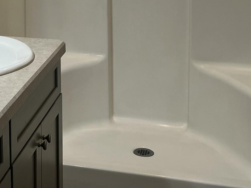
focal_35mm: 79
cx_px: 13
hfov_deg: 23.9
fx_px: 573
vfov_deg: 17.6
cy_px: -48
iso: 64
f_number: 1.5
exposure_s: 1/120
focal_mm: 5.7
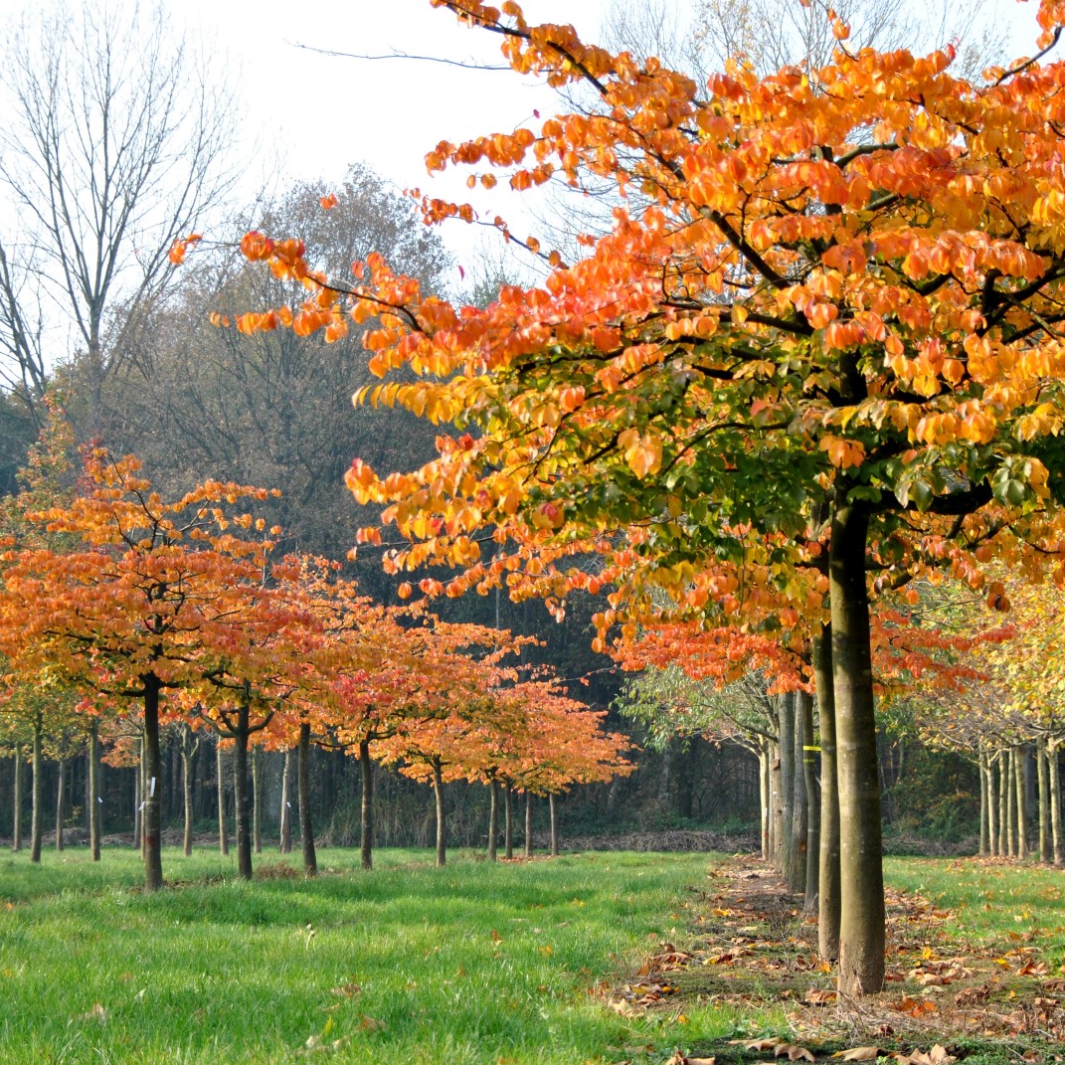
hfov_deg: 17.4
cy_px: 533
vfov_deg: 17.4
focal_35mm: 100
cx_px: 600
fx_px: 3481
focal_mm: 52
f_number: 5.6
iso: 100
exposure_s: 1/125
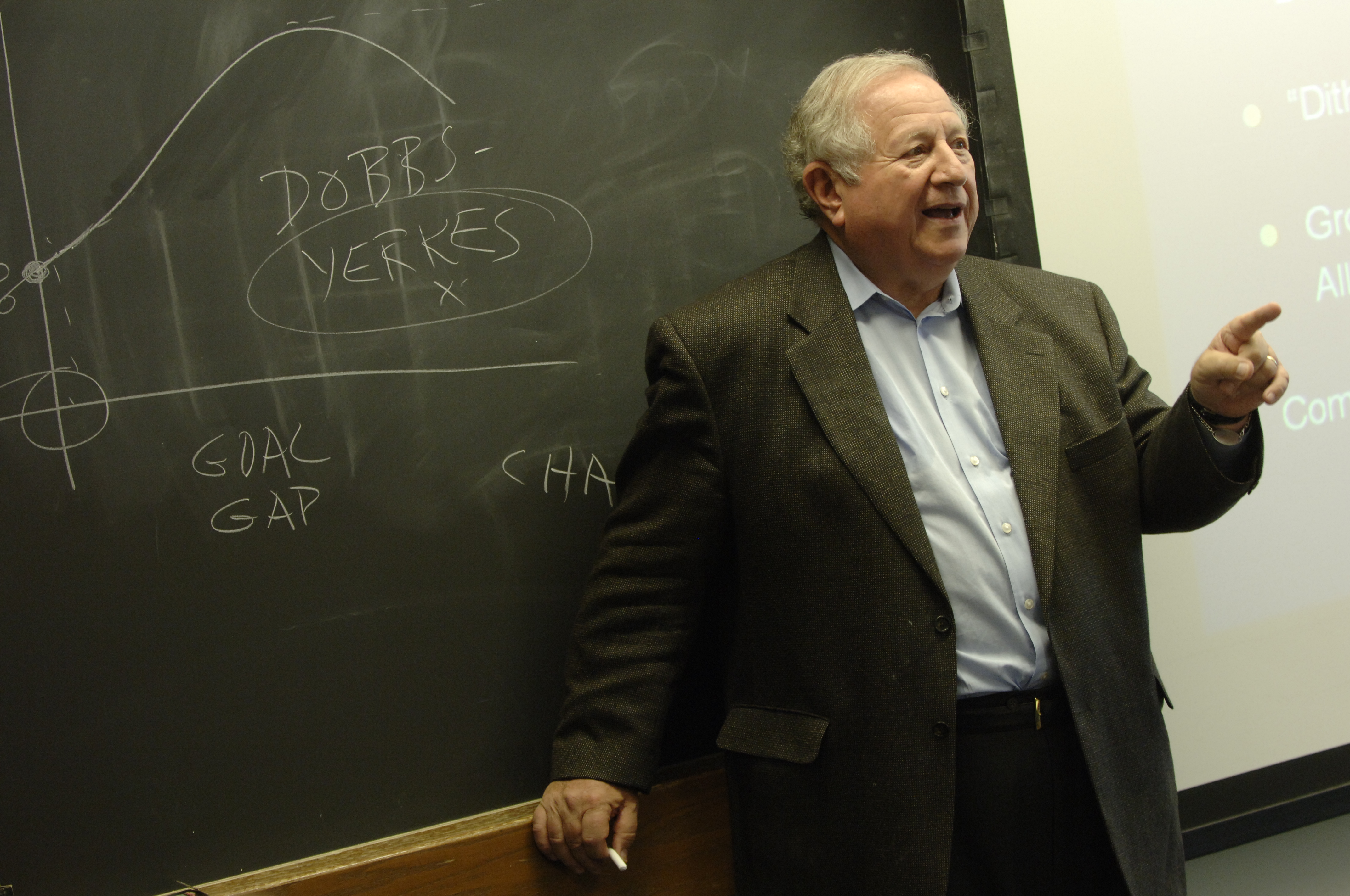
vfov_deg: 13.0
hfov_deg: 19.5
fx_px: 3933
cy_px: 448
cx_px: 675
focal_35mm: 105
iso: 640
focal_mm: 70
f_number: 3.5
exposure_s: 1/50
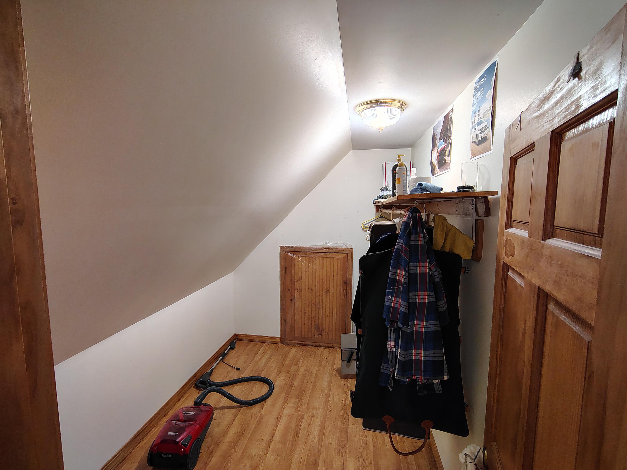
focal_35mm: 16
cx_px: 314
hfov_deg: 94.5
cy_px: 235
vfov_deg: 78.1
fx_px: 290
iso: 395
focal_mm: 2.13
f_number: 2.2
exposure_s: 1/30
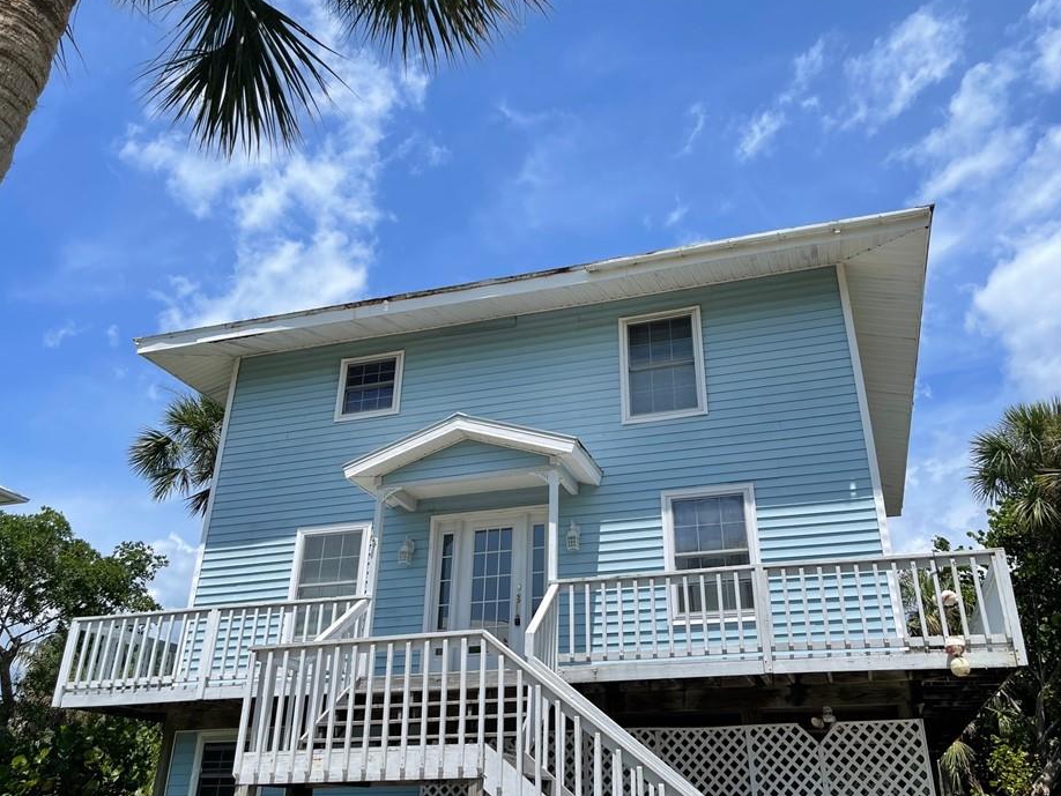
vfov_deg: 48.2
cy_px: 374
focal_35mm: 29
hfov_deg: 61.6
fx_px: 889
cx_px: 554
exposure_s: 1/4717
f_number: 1.6
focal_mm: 5.1
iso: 32
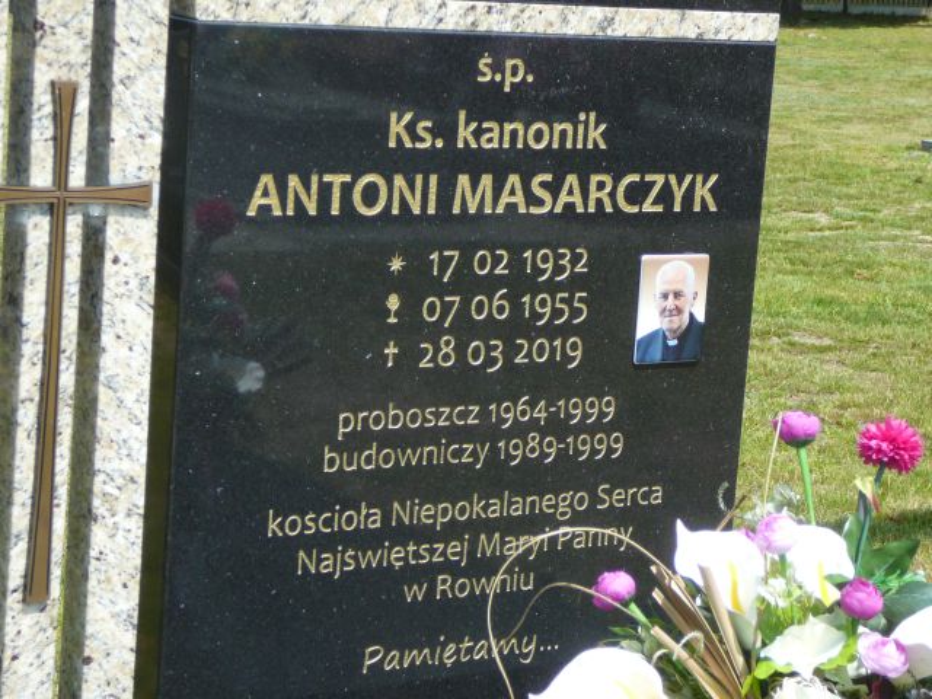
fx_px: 2342
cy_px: 350
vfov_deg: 17.0
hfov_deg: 22.5
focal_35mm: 87
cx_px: 466
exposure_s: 1/400
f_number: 3.8
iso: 80
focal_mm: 13
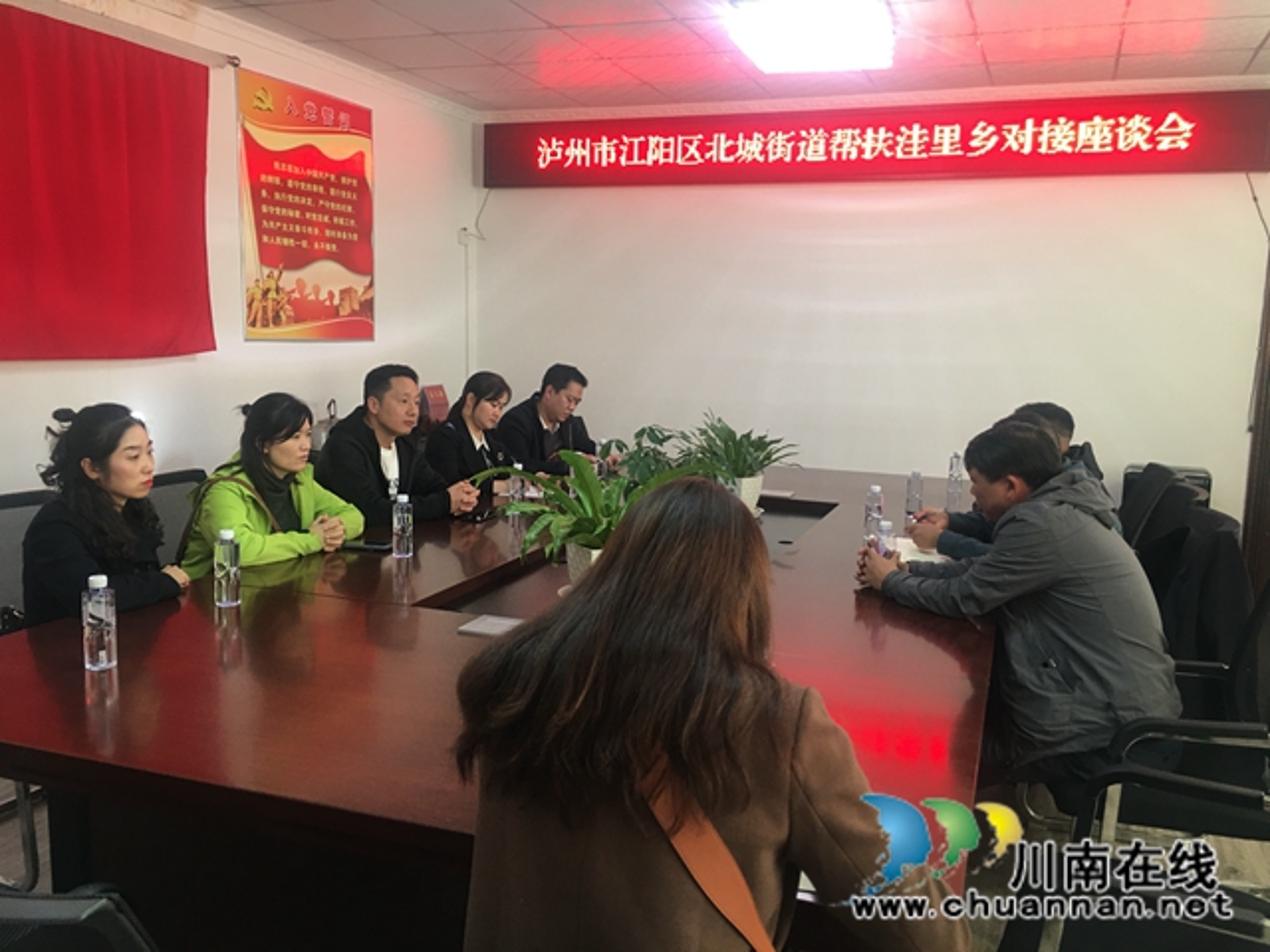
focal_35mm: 29
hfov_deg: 61.7
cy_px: 476
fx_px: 1064
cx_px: 635
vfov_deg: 48.2
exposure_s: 1/33
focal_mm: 4.15
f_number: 2.2
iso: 50
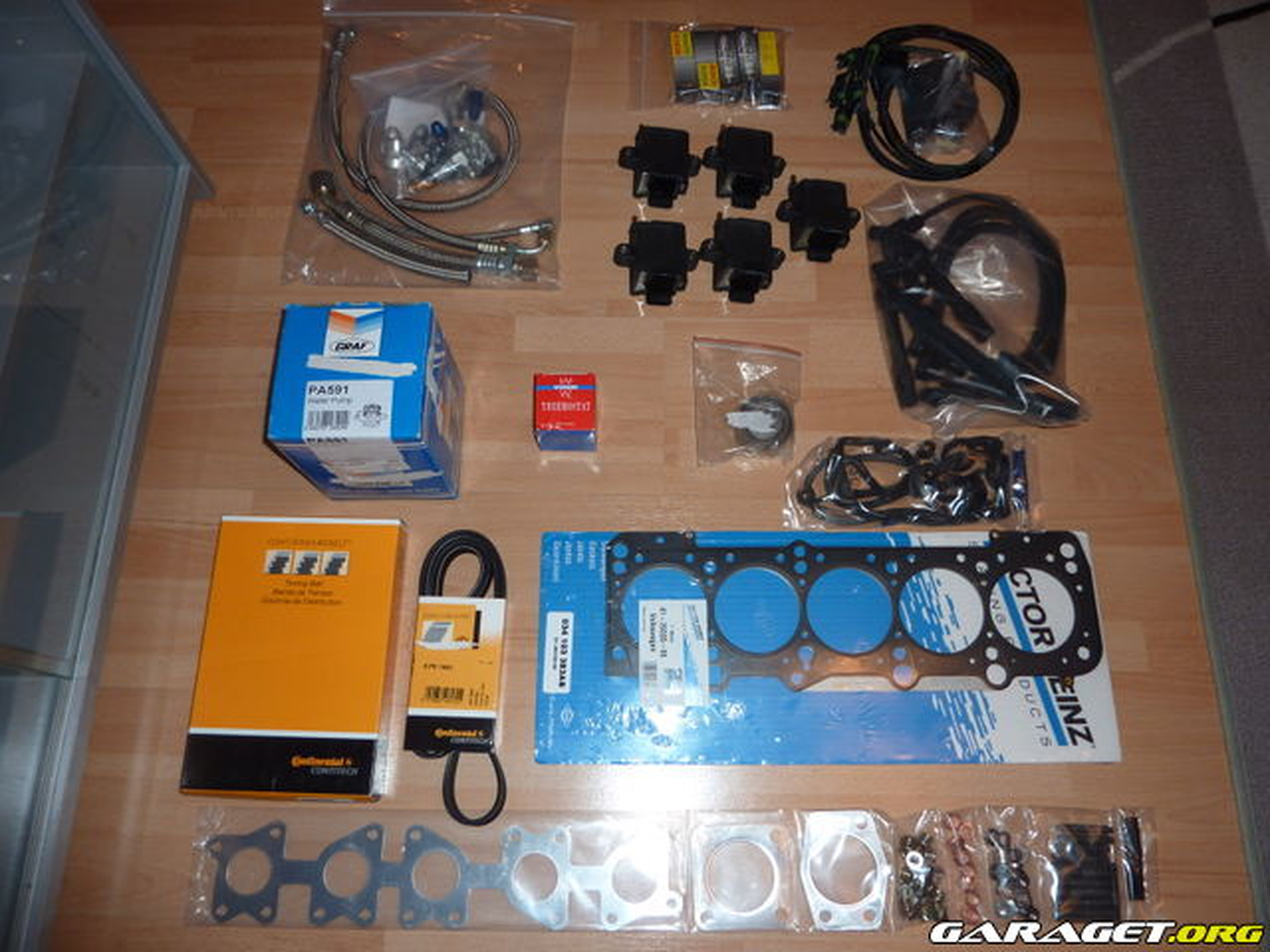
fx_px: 917
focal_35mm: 25
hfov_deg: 69.4
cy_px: 476
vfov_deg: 54.9
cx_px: 635
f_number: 3.3
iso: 100
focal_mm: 4.1
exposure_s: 1/30
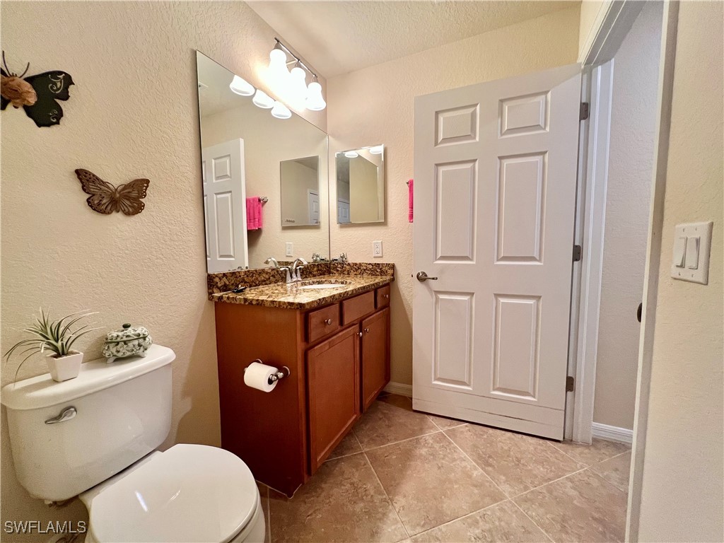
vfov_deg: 89.9
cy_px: 272
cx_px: 362
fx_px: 272
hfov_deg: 106.2
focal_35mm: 13
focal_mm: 1.57
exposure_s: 1/60
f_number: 1.8
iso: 200
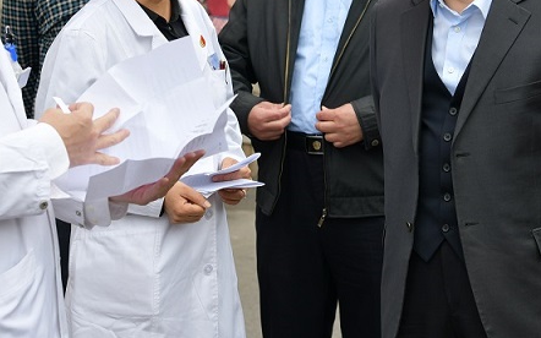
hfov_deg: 16.2
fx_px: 1901
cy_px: 41
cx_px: 311
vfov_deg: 10.1
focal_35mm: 129
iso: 200
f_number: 5.6
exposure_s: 1/320
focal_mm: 70
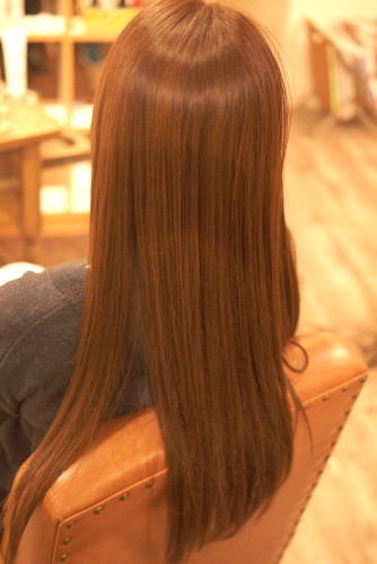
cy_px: 282
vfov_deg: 37.8
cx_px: 188
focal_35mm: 52
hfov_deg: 25.8
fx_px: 823
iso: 800
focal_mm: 35
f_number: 2.2
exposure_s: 1/250
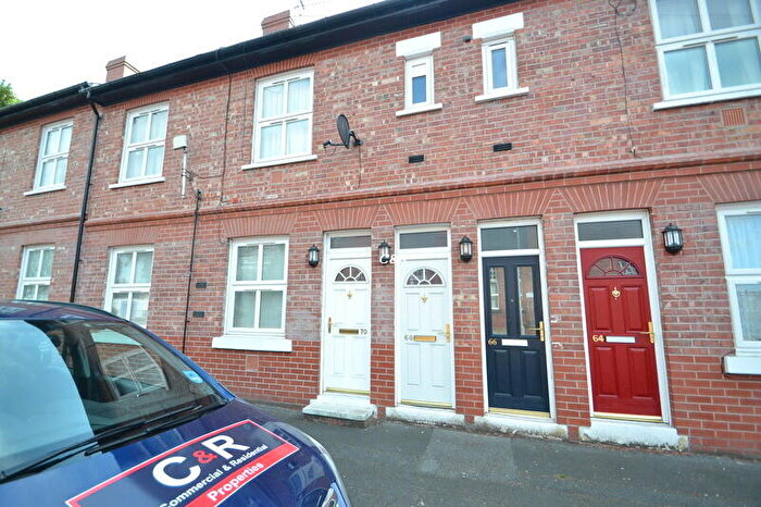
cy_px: 254
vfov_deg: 77.3
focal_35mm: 15
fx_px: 317
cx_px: 380
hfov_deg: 100.4
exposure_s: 1/640
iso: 400
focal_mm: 10
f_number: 3.5
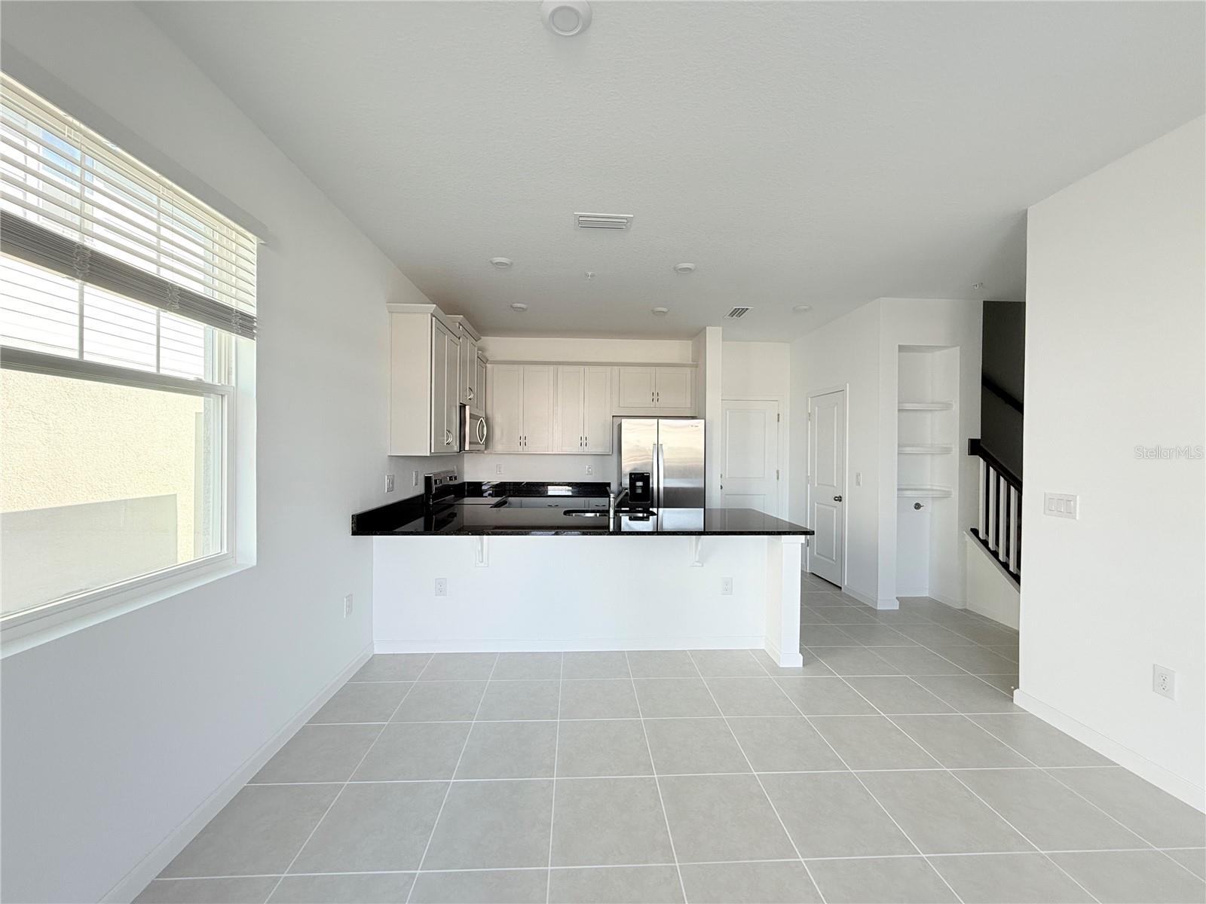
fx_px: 488
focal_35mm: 14
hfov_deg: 102.1
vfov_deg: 85.7
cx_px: 603
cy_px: 452
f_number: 2.2
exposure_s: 1/99
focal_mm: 2.22
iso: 80
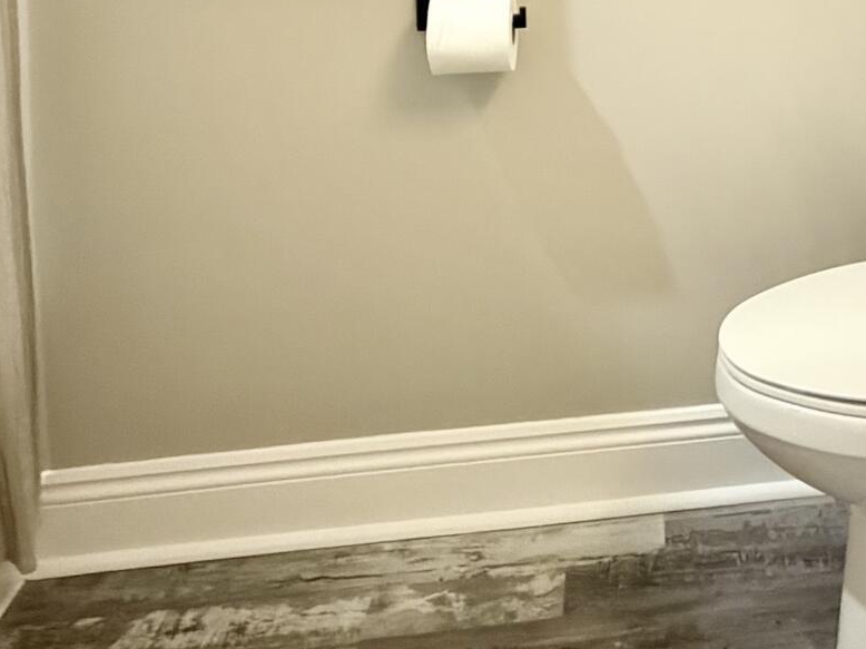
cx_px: 810
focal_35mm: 54
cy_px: -288
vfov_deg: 22.7
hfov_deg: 33.3
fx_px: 1351
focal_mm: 2.22
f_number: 2.2
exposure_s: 1/30
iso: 1600
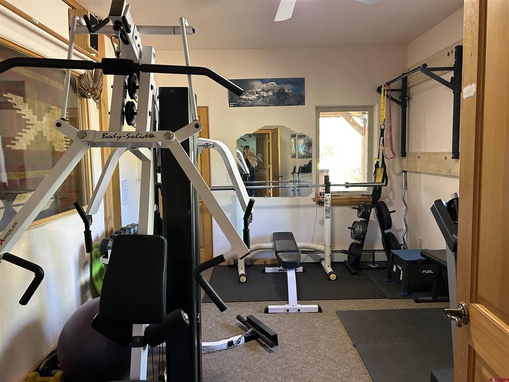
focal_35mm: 26
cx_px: 254
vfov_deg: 53.1
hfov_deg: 67.3
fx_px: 382
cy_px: 191
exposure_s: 1/60
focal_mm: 5.7
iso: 250
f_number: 1.5
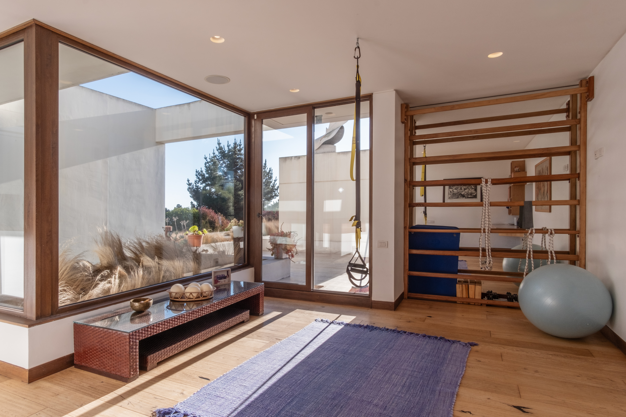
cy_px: 208
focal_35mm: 18
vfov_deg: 67.4
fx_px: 313
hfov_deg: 90.0
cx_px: 313
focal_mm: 12
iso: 200
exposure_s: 1/30
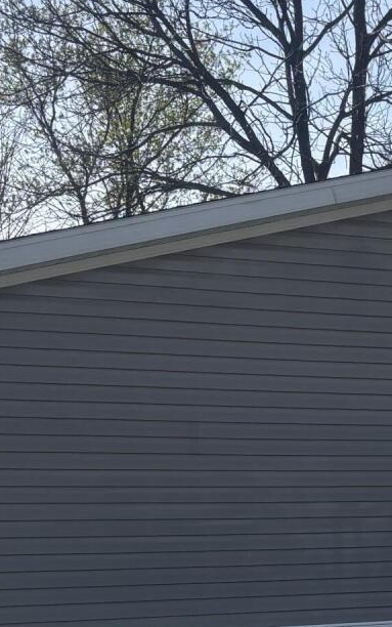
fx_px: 1537
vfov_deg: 22.1
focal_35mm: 90
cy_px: 633
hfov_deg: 14.3
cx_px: 413
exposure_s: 1/2639
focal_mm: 5.96
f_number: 1.6
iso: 50
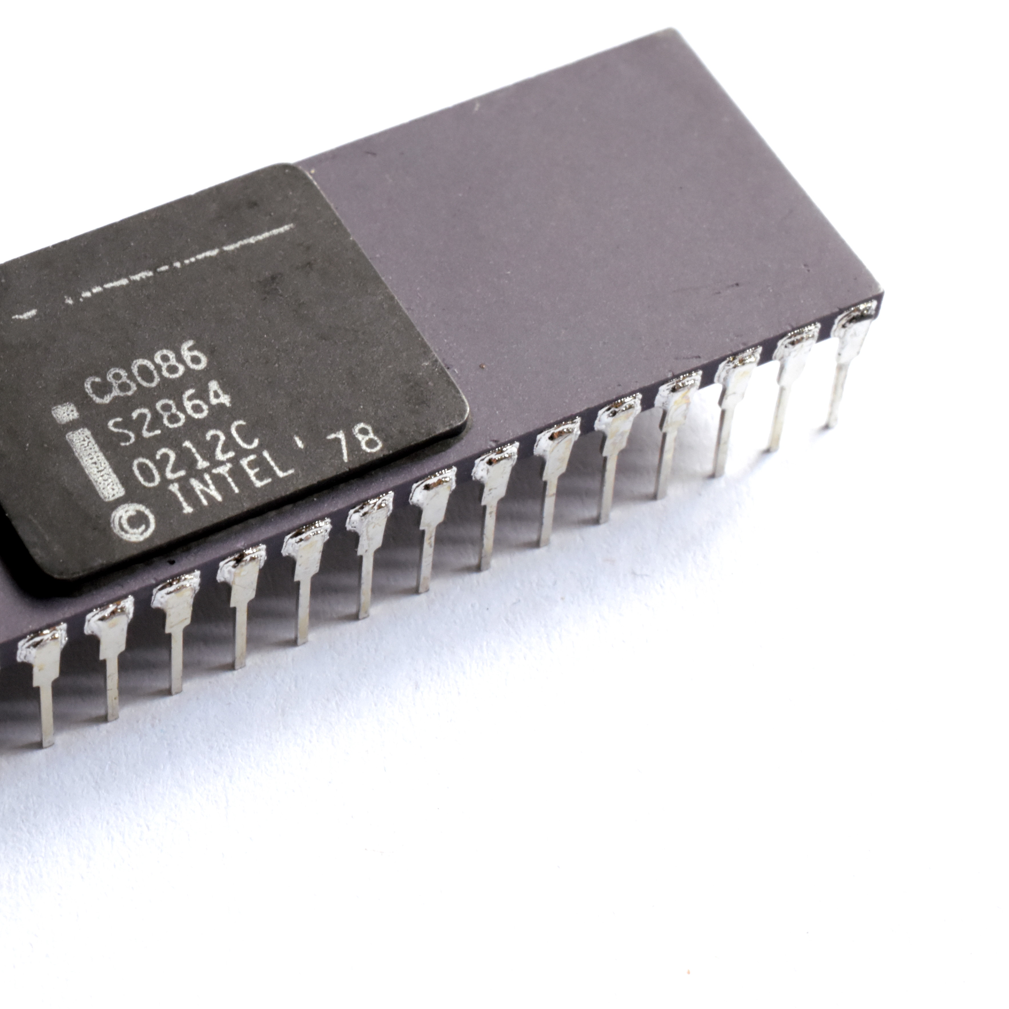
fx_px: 2869
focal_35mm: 87
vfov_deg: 19.9
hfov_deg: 19.7
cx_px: 153
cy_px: 481
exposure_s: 1/10
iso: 1600
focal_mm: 40
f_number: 25
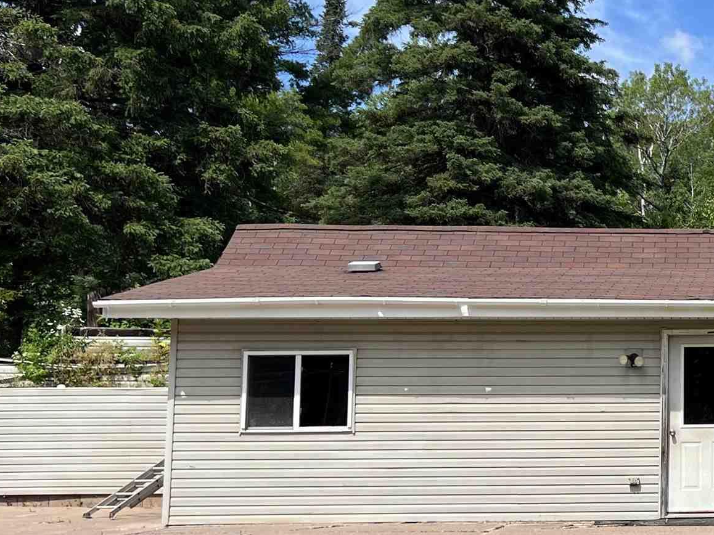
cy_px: 285
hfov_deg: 25.7
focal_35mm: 69
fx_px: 1423
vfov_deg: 21.3
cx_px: 822
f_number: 1.5
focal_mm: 5.7
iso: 50
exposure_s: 1/2841
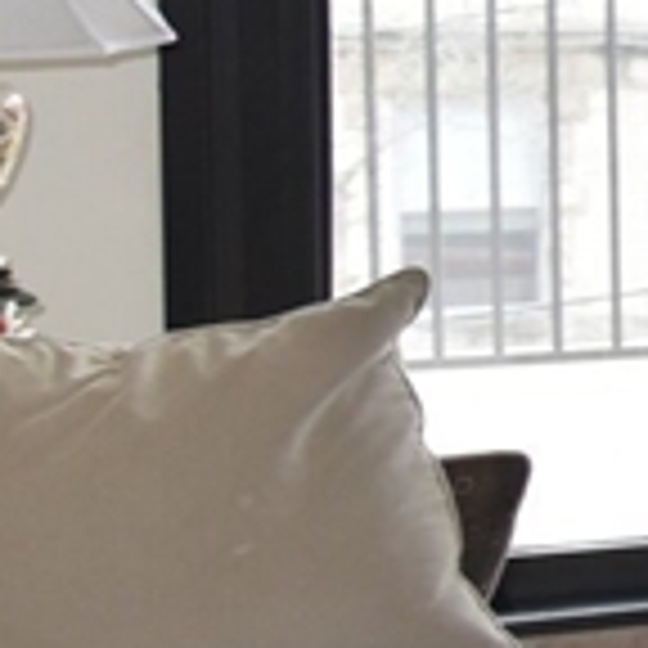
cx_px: 2268
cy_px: 2
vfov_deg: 12.7
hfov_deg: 8.9
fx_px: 2881
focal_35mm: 136
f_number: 5.6
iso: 640
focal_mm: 15
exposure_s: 1/125
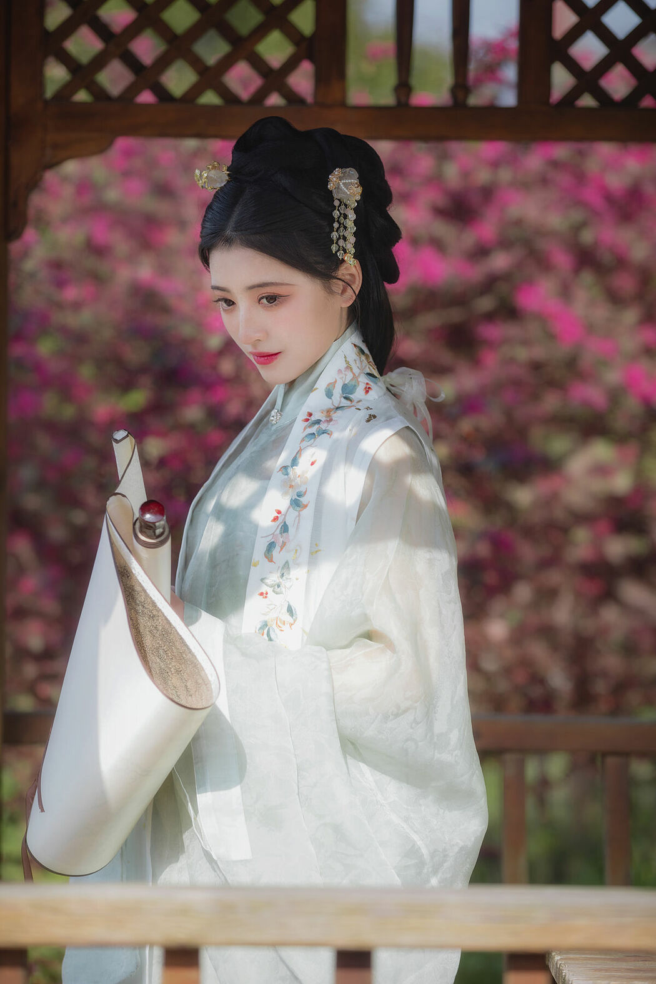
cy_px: 492
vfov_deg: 14.6
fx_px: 3854
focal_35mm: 141
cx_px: 328
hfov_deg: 9.7
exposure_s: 1/320
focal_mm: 142
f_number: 3.5
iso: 100
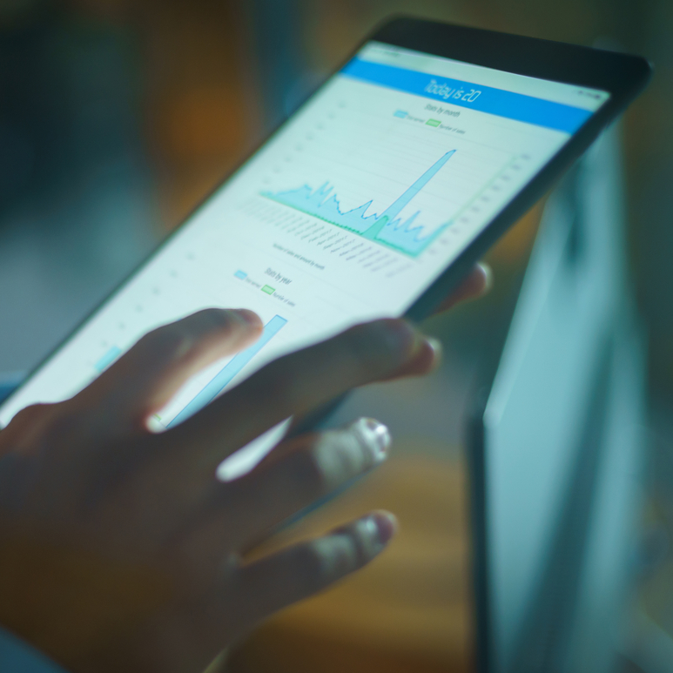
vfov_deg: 26.1
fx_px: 1452
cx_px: 189
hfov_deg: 25.9
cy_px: 340
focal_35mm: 66
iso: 400
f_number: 1.8
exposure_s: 1/160
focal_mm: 50
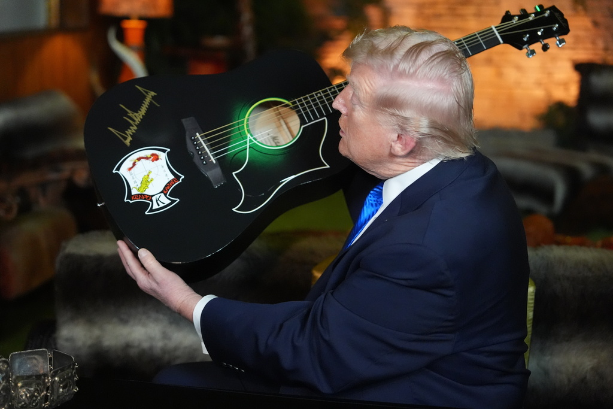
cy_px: 204
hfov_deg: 28.8
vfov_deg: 19.5
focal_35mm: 70
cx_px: 306
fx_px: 1192
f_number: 2.8
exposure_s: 1/320
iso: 8000
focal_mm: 70
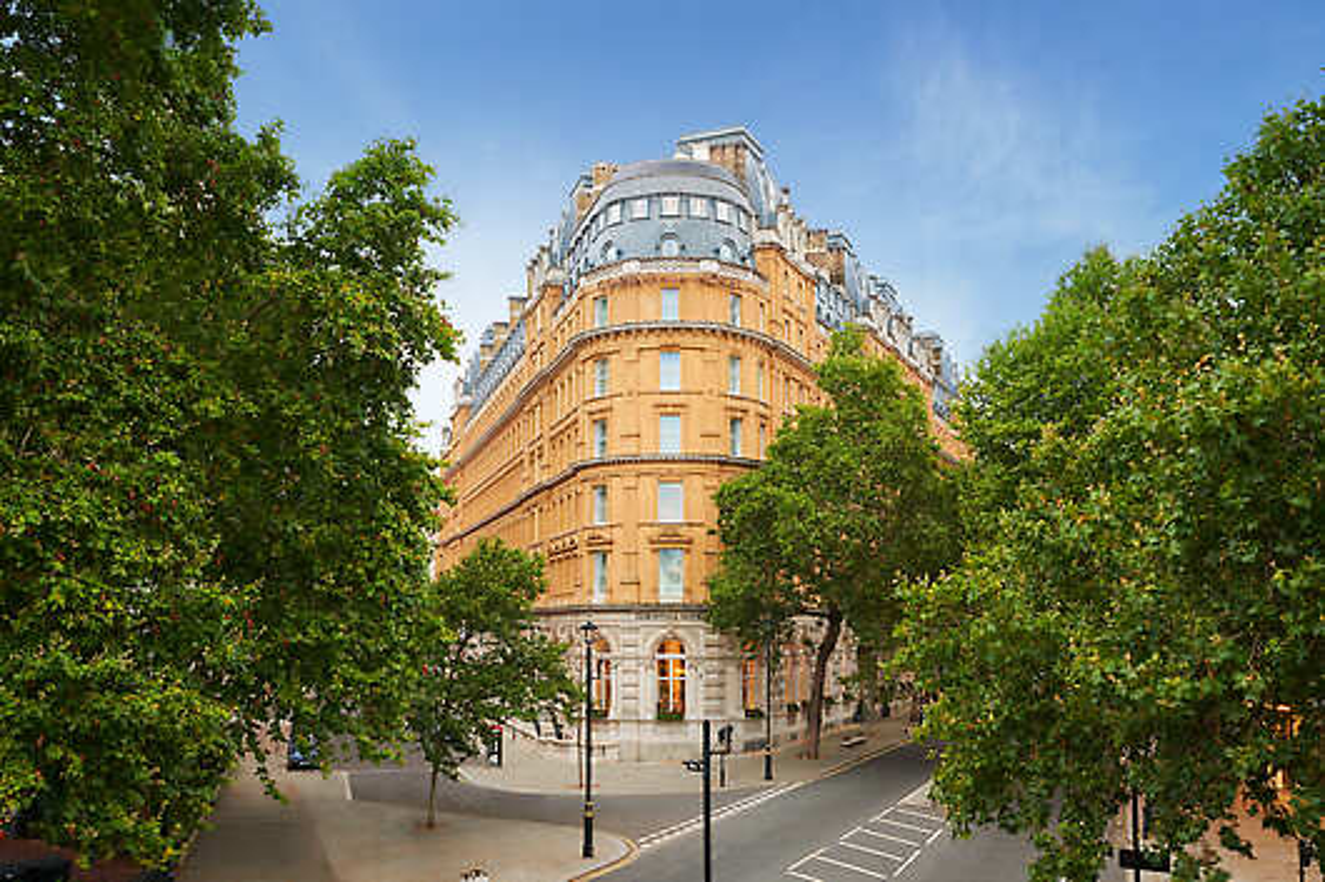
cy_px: 441
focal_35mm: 35
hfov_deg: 54.4
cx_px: 662
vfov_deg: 37.8
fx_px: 1288
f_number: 11
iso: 100
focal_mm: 35
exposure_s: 2
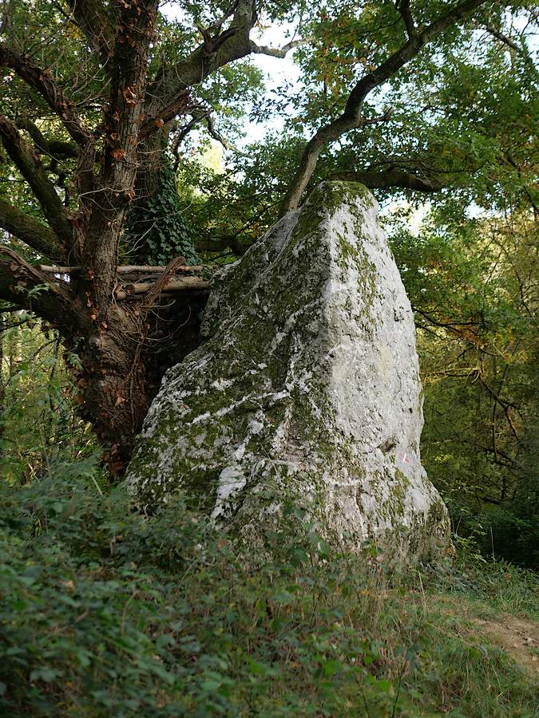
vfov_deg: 38.2
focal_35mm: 50
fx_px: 1038
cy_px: 359
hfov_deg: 29.1
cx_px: 270
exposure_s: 1/250
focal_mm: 25
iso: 200
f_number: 2
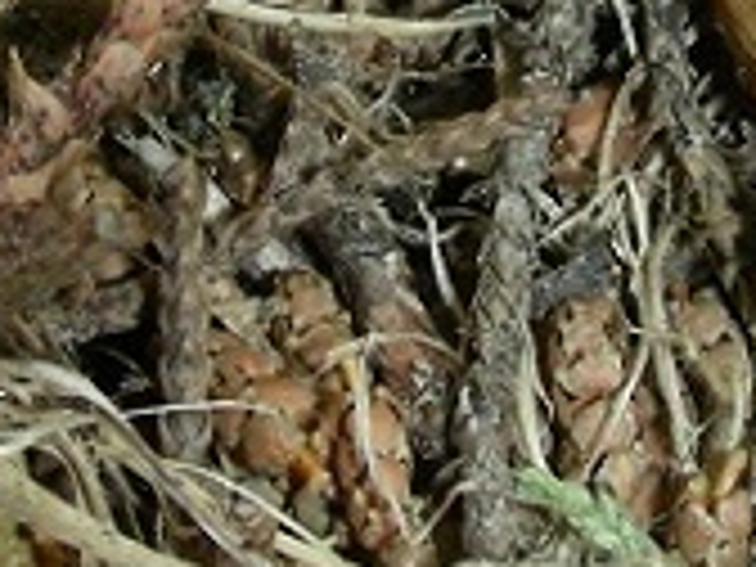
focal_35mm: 170
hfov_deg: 11.5
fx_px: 3713
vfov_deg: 8.6
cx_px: 688
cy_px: -202
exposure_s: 1/60.1
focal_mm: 6.3
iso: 50
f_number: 6.8
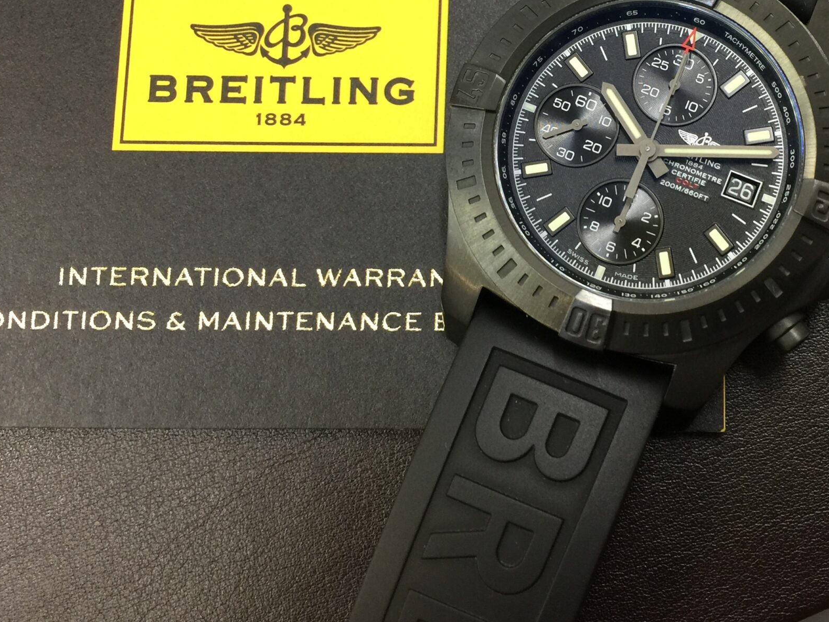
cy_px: 155
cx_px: 616
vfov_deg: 30.4
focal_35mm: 47
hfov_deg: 39.4
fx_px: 1126
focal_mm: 4.15
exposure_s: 1/30
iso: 50
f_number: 2.2
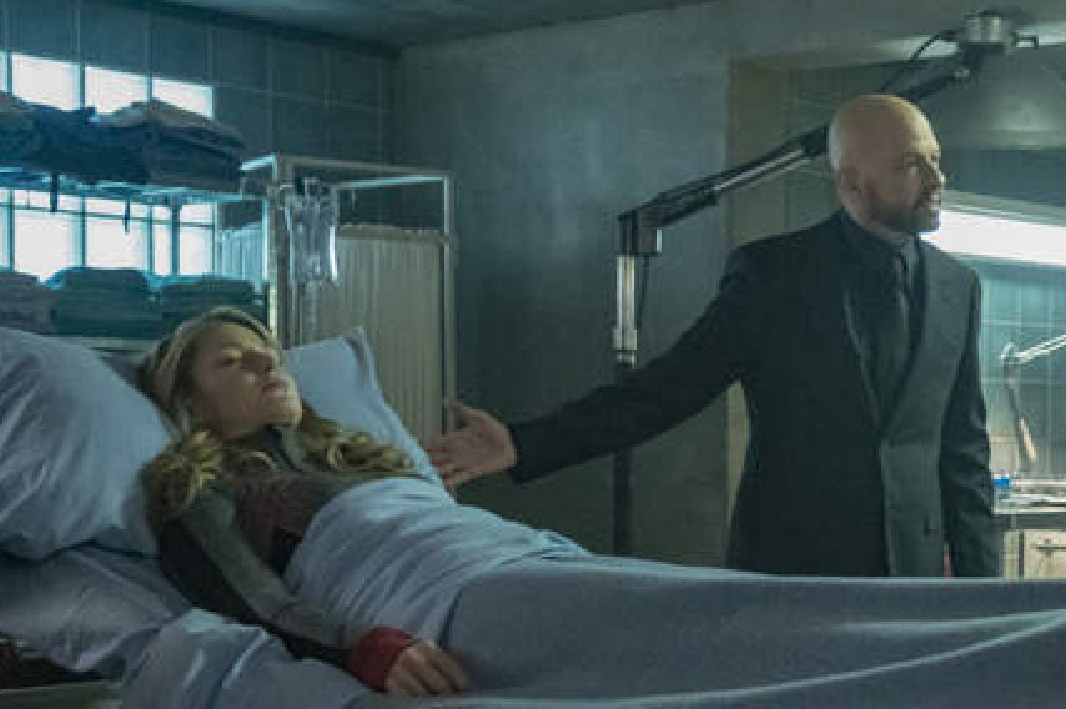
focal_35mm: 64
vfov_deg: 21.2
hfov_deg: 30.2
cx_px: 936
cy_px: 439
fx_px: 1894
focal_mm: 23.4
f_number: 2.8
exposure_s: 1/125
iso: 8000
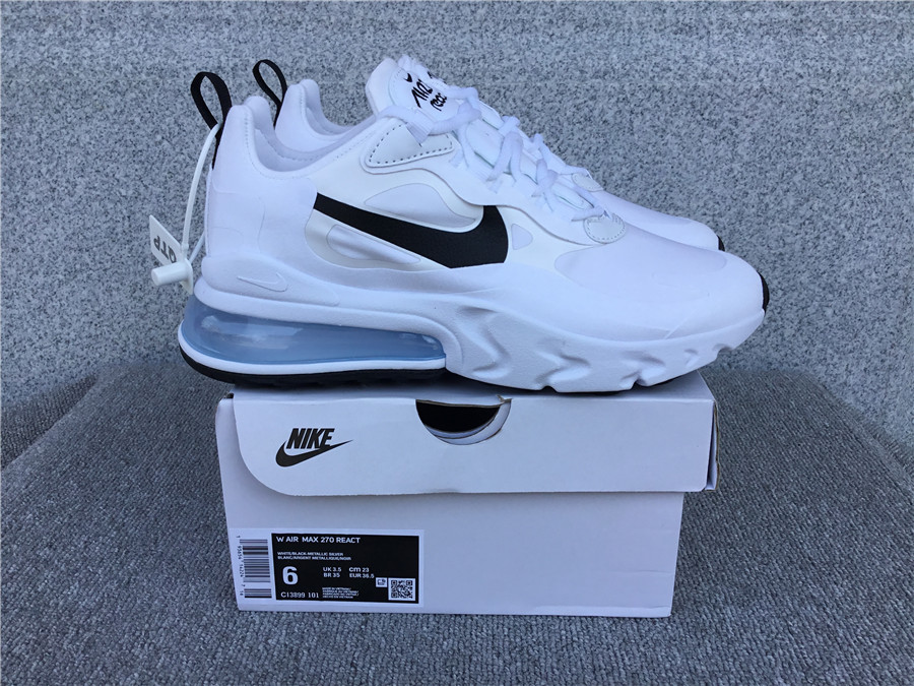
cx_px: 457
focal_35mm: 31
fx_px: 819
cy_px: 343
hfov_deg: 58.4
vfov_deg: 45.4
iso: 25
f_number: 2.4
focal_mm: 3.3
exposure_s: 1/365
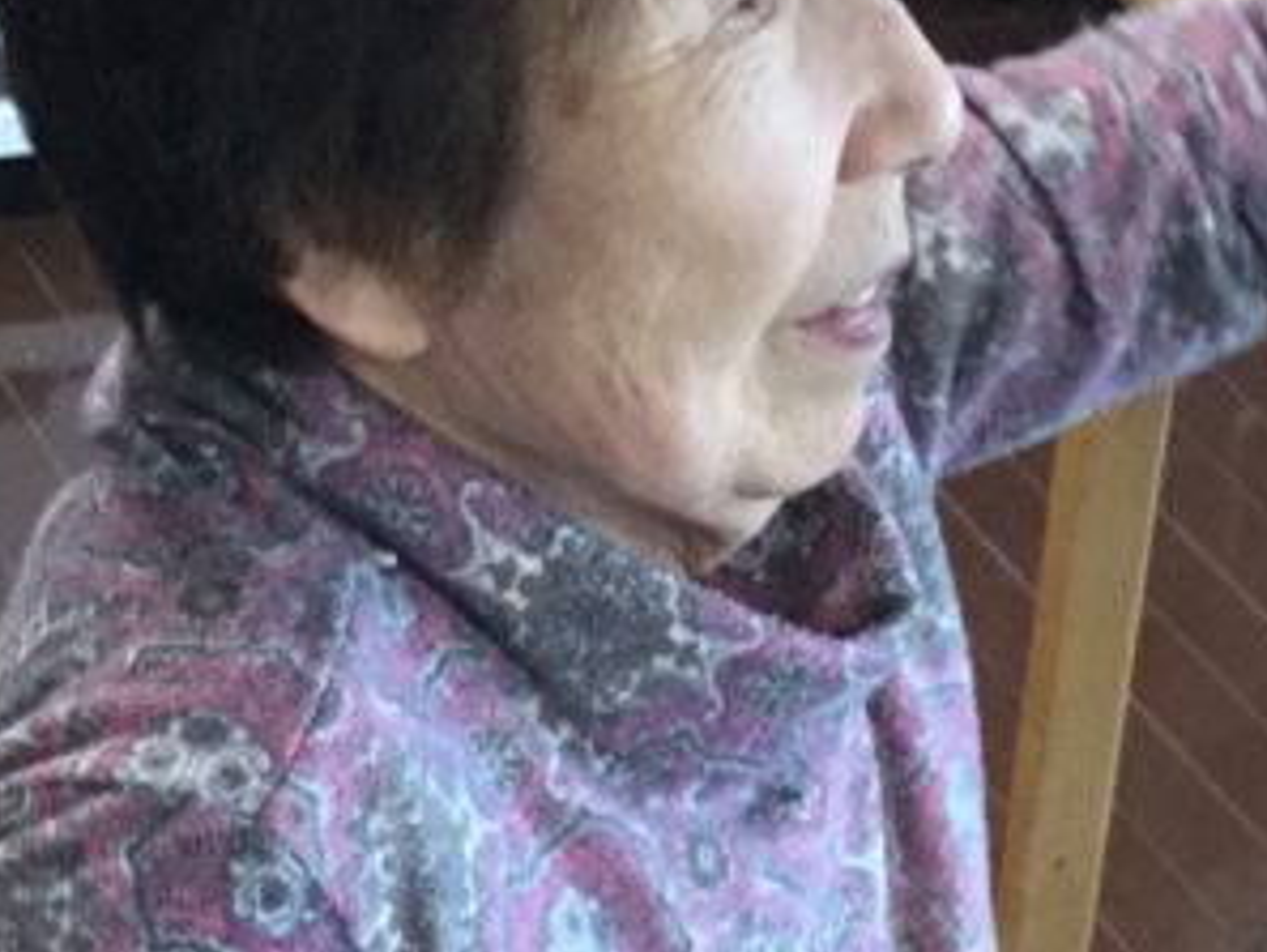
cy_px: 1537
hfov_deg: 18.2
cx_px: 1045
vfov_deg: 12.9
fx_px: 3918
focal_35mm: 107
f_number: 2.4
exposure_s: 1/30
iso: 125
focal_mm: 3.3
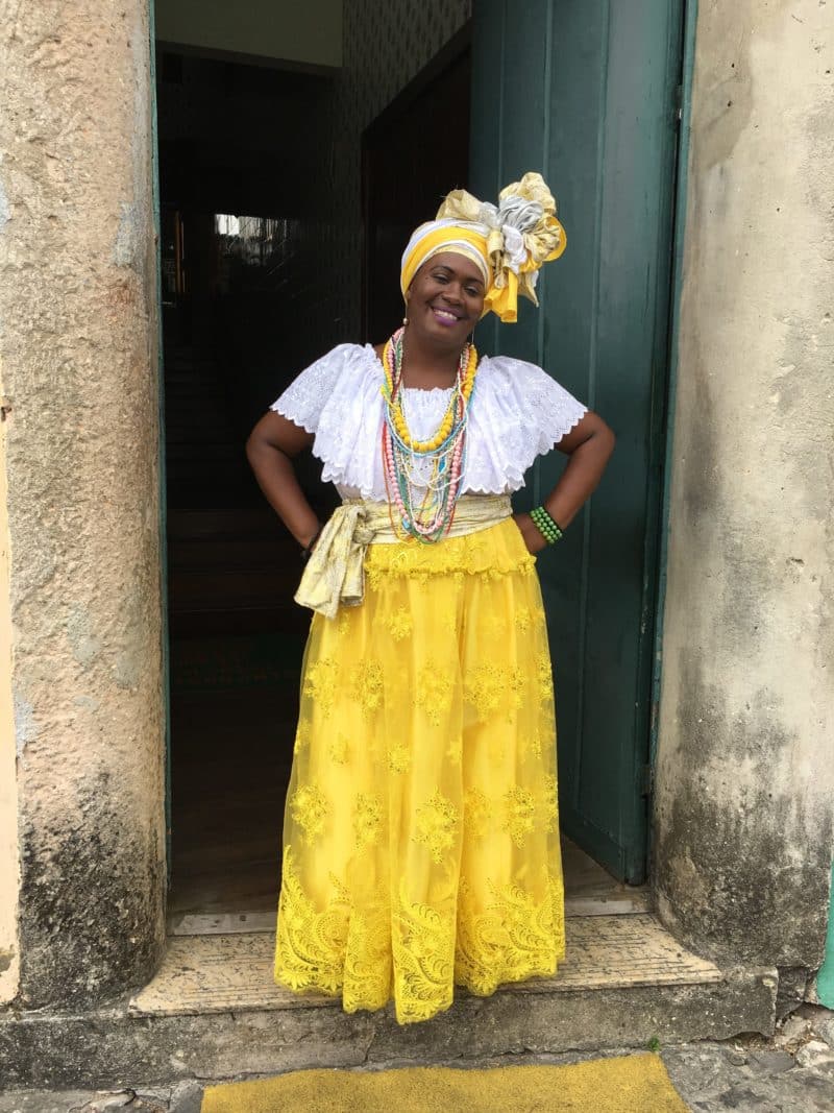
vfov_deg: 61.7
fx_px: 932
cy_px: 556
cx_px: 417
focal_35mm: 29
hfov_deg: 48.2
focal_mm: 4.15
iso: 25
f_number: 2.2
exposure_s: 1/409
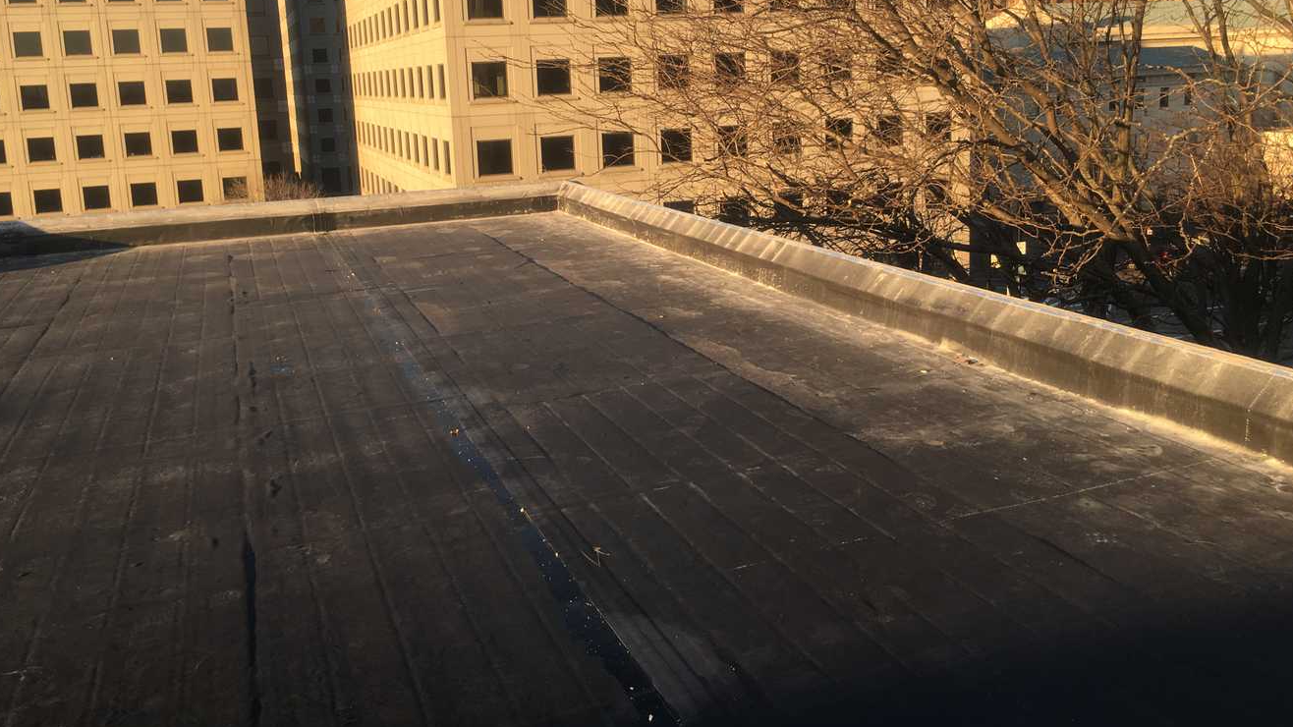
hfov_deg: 61.0
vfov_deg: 36.4
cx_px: 642
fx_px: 1097
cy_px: 256
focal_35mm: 32
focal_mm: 4.15
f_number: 2.2
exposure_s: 1/361
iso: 25
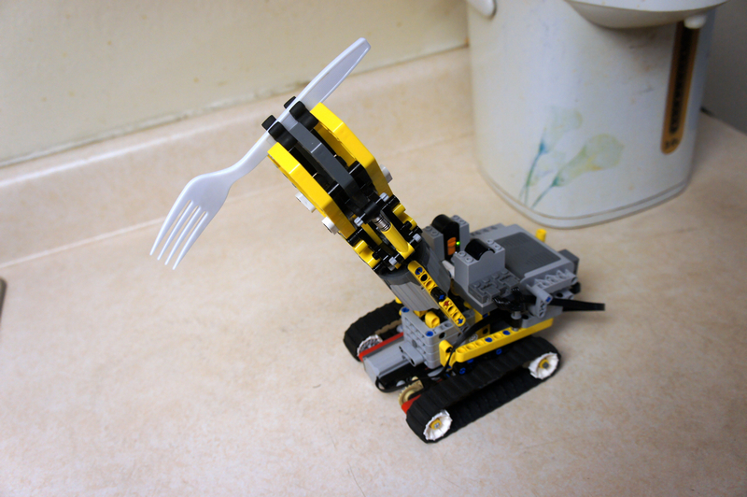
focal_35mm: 32
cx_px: 374
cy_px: 248
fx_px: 653
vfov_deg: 41.6
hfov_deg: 59.5
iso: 500
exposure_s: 1/40
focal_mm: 21
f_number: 4
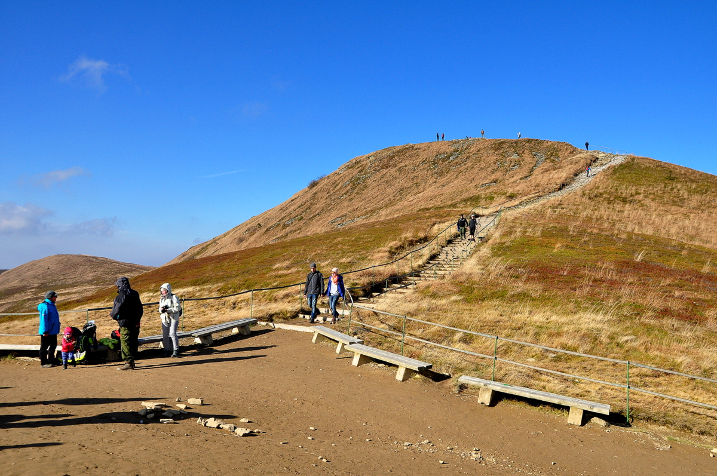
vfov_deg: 41.6
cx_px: 358
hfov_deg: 59.6
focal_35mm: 32
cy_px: 238
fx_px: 627
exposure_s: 1/500
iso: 400
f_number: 11
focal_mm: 21
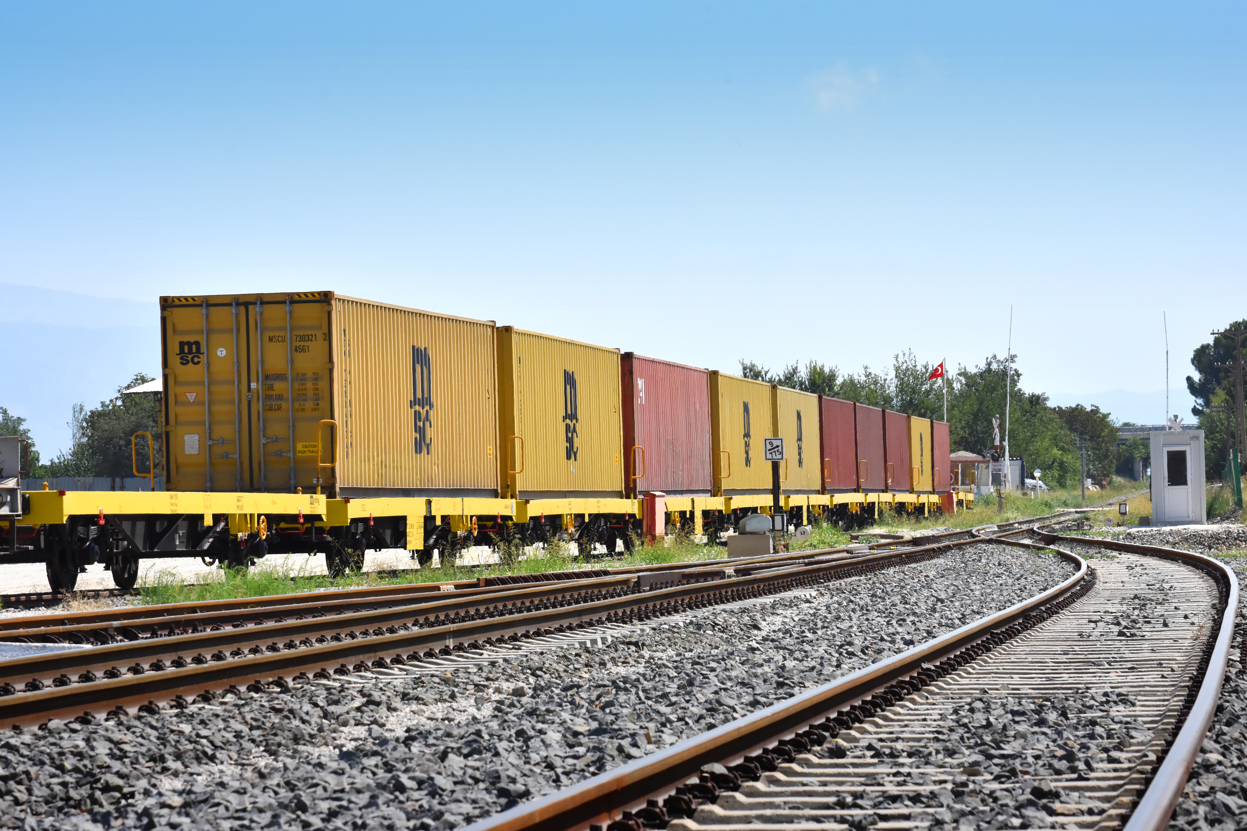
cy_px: 416
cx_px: 624
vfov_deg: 9.1
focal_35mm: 150
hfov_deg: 13.7
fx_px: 5195
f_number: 11
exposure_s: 1/2000
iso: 1250
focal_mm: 100
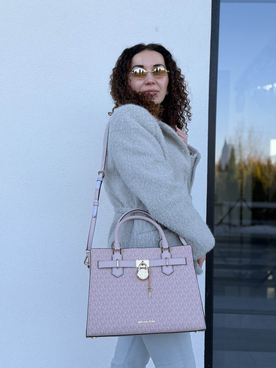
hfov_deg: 30.3
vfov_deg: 39.7
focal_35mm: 48
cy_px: 184
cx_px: 138
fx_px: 510
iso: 64
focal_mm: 6.76
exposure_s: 1/620
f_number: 1.78
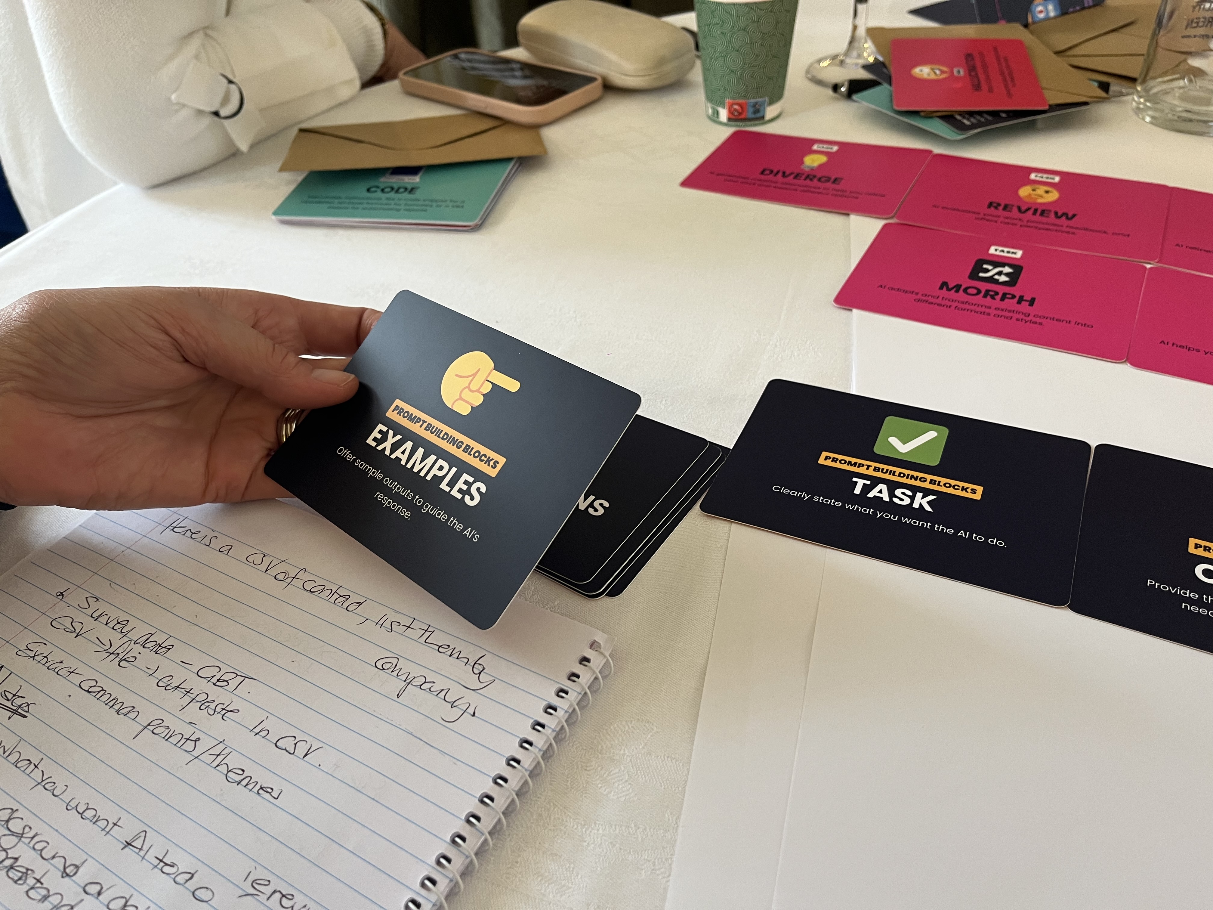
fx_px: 911
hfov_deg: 67.3
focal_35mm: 26
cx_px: 606
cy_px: 455
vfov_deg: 53.1
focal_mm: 5.1
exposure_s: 1/50
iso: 125
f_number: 1.6
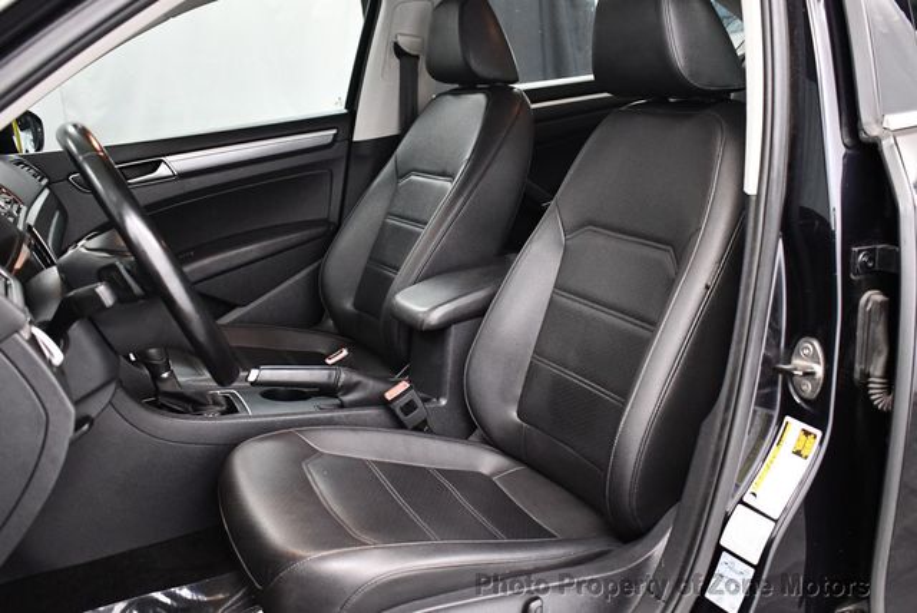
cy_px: 306
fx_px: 918
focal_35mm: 36
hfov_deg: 53.1
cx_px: 458
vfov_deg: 36.9
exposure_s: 1/80
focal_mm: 18
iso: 3200
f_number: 3.5
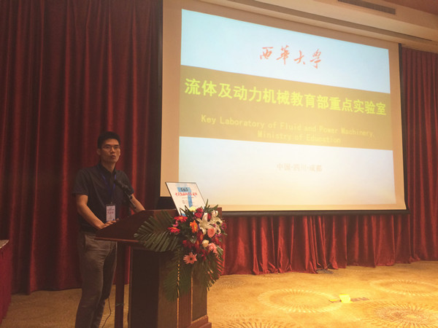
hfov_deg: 61.7
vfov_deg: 48.2
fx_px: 367
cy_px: 164
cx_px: 219
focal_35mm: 29
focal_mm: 4.15
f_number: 2.2
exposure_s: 1/30
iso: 125
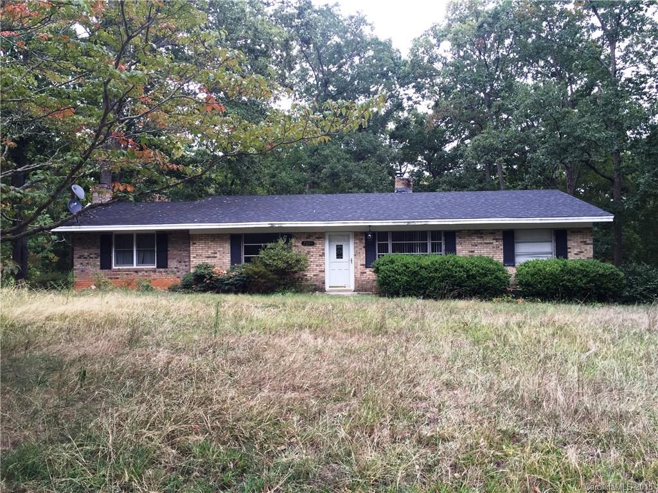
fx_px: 551
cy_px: 246
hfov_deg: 61.7
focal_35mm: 29
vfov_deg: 48.2
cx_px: 329
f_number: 2.2
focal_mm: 4.15
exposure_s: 1/120
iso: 32
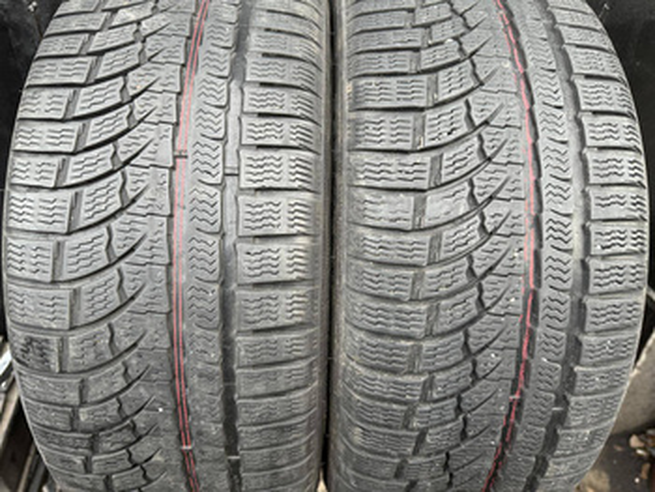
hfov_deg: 71.6
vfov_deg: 56.9
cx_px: 328
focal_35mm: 24
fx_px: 454
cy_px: 246
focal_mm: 6.86
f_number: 1.78
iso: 160
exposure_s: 1/121
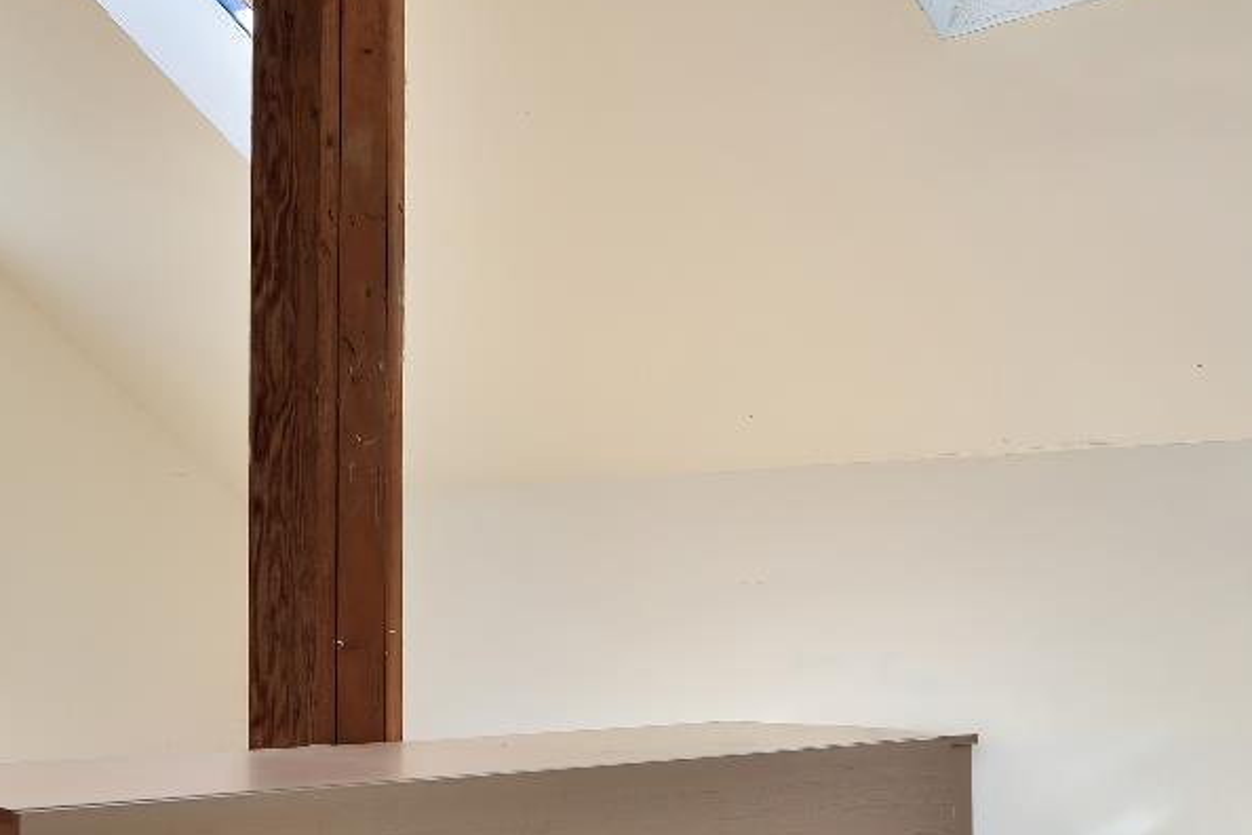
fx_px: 1843
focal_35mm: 53
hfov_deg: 37.2
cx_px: 428
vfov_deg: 25.2
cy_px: 626
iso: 100
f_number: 4.5
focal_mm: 14
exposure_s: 1/80
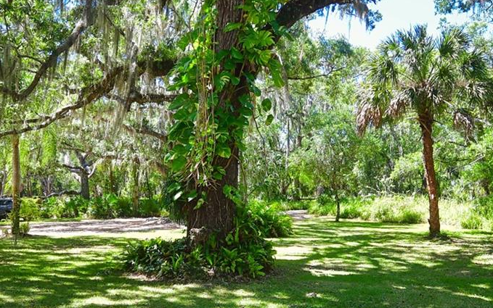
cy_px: 151
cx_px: 243
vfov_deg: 35.4
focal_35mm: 36
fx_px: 484
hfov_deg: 54.0
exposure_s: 1/100
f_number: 5
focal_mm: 10
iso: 100
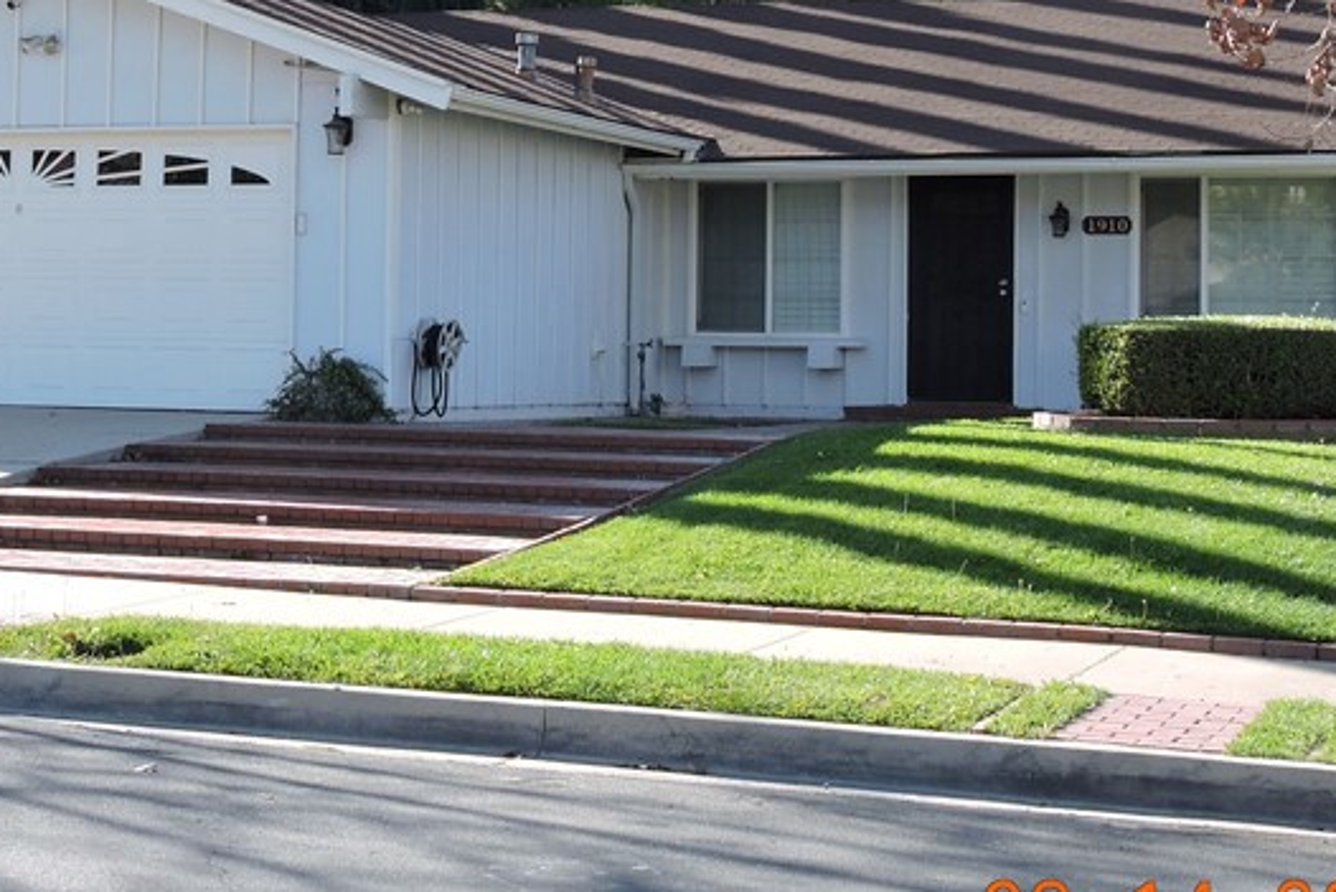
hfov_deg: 25.0
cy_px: 142
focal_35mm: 81
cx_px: 571
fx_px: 3007
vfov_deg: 16.7
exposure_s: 1/320
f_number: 3.8
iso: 100
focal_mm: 7.2
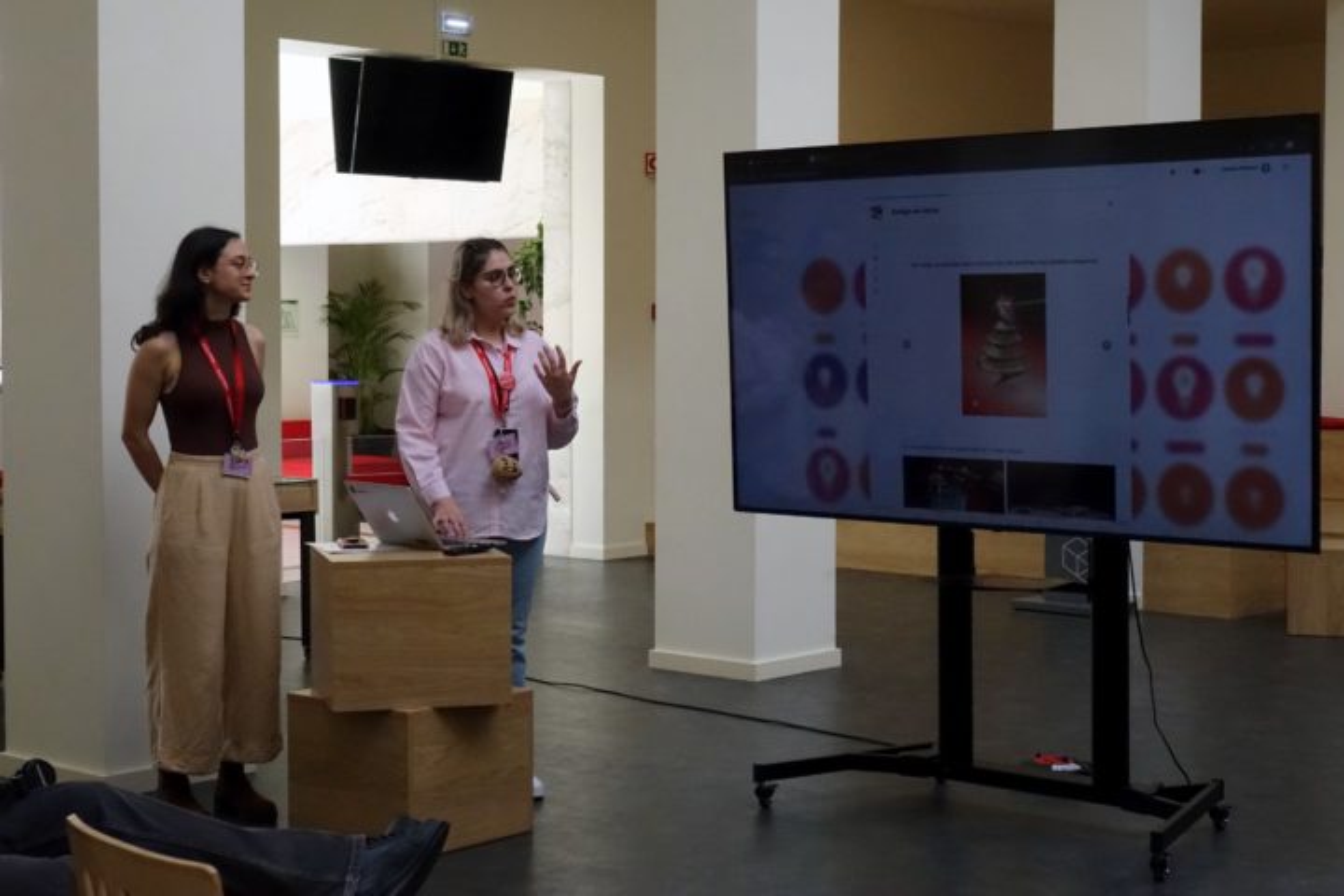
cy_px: 448
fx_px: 2240
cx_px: 672
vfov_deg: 22.6
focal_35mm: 60
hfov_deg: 33.4
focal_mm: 21.94
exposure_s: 1/1000
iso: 2000
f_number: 5.6
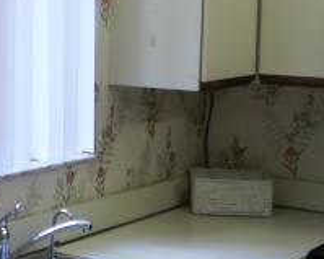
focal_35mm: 113
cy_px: 121
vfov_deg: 13.6
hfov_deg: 16.8
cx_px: 41
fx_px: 1083
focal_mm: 6.3
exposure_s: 1/50
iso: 100
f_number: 3.1
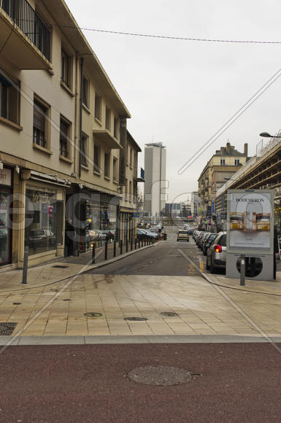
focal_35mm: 42
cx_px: 140
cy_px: 212
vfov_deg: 46.5
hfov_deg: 31.8
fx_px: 493
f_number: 3.5
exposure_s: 1/350
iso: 100
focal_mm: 28
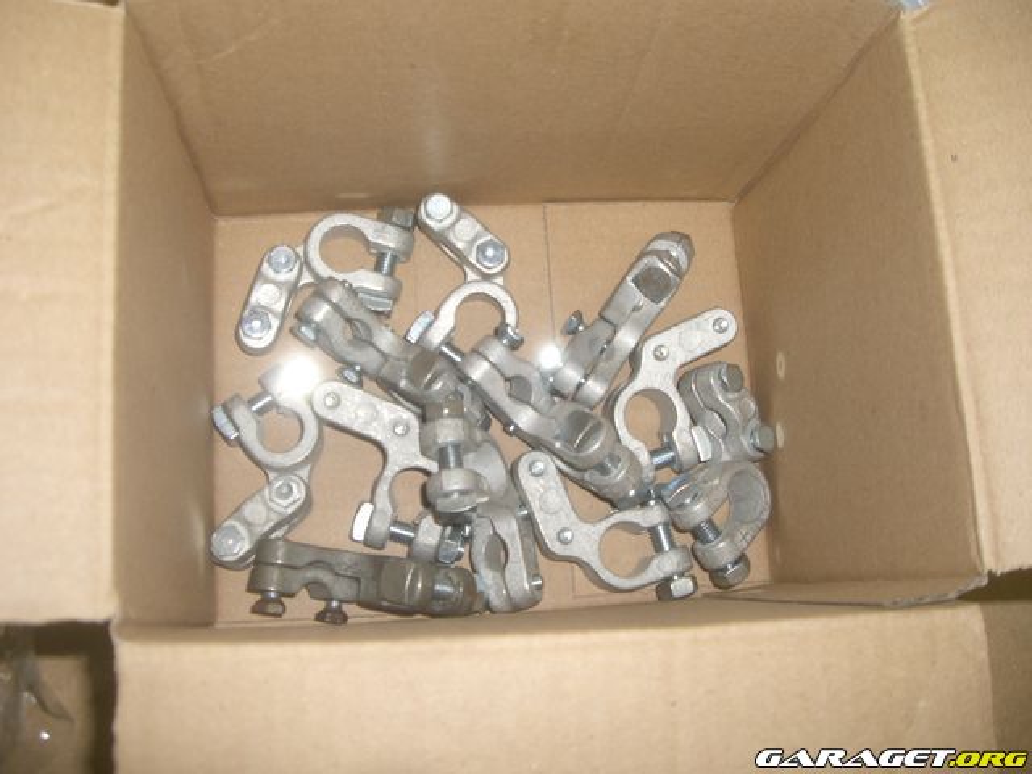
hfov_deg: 49.0
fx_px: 1133
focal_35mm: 38
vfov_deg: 37.7
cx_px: 516
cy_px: 387
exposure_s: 1/60
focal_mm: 6.2
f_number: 2.7
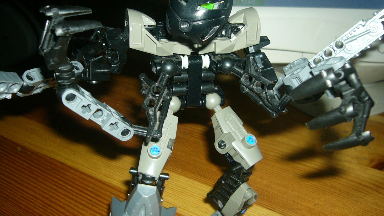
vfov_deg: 30.4
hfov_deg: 51.6
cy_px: 93
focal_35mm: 39
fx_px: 397
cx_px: 194
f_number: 2.8
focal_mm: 5.8
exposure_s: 1/60
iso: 100
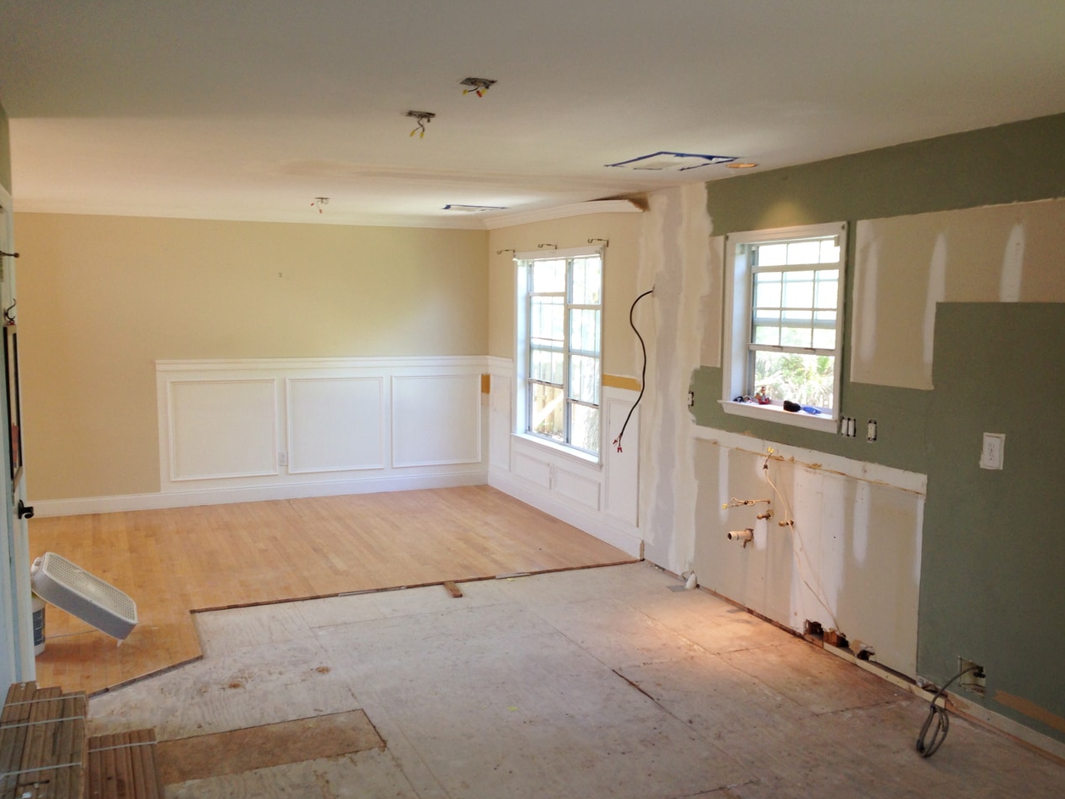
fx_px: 1077
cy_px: 419
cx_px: 562
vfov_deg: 40.7
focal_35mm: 35
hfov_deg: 52.6
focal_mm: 4.12
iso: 50
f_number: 2.4
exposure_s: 1/40
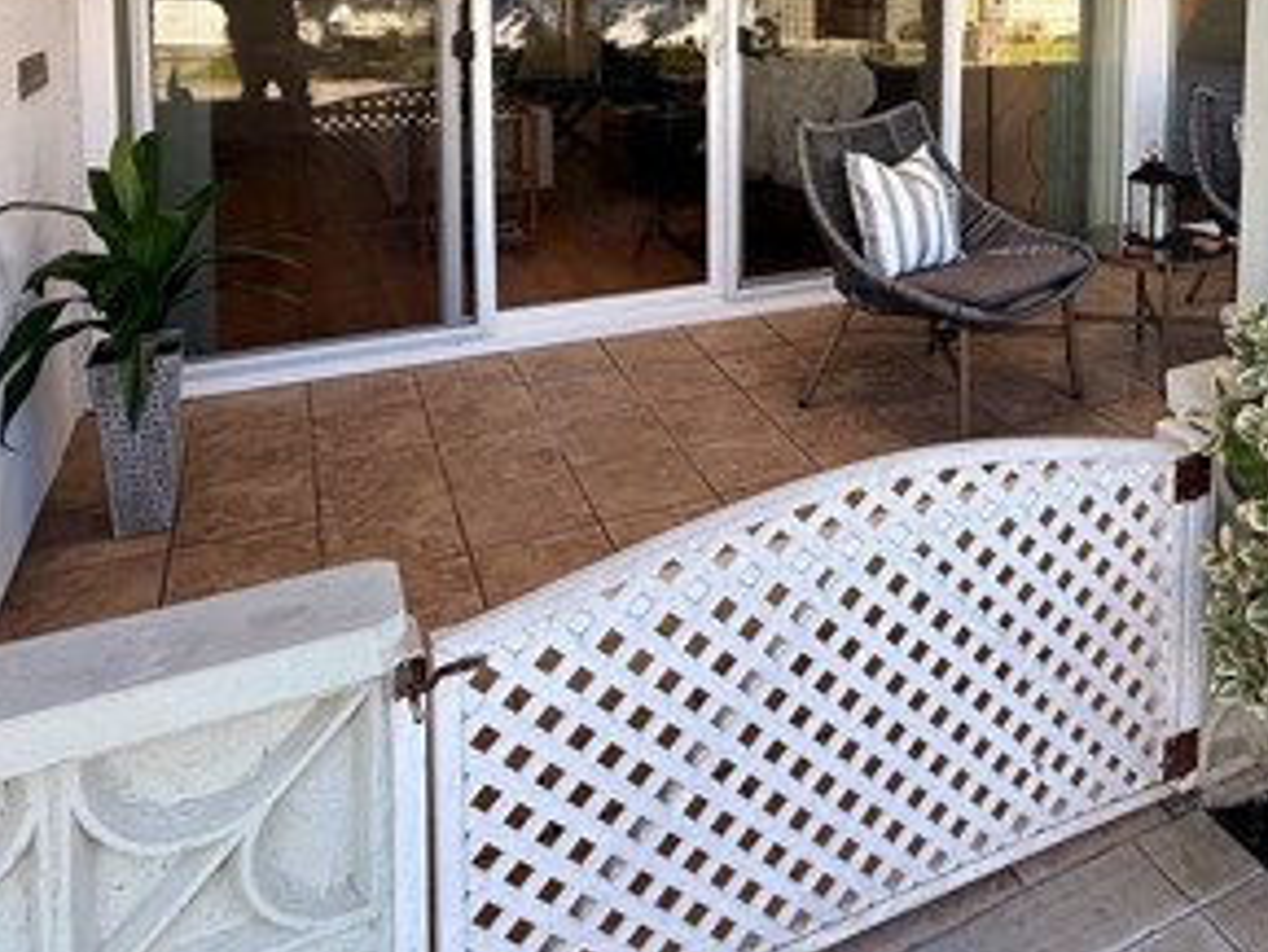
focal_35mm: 31
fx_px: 1136
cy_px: 39
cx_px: 873
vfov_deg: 40.8
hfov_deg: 56.7
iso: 50
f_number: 2.2
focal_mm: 2.22
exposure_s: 1/207
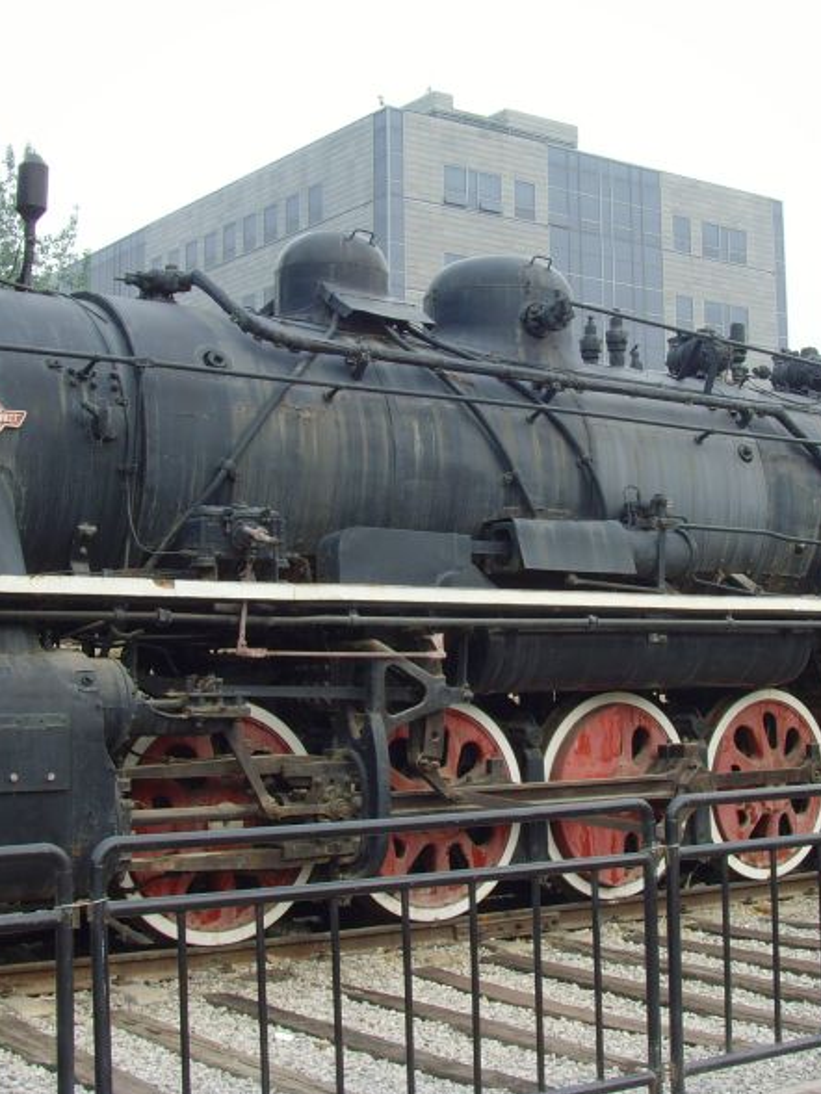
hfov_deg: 27.5
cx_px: 429
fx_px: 1675
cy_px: 552
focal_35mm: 53
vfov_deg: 36.2
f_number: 6.3
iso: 80
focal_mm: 6.6
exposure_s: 1/125
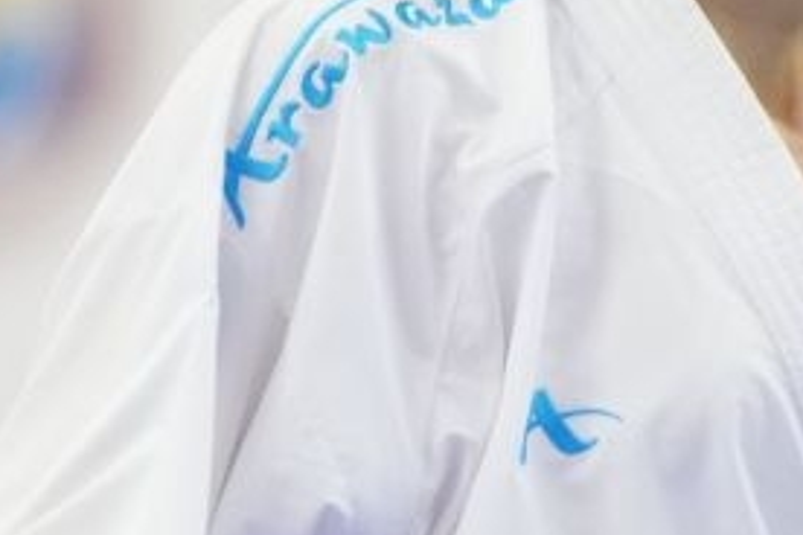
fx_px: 29084
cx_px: 305
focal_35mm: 1304
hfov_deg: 1.6
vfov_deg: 1.1
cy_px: 372
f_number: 2.8
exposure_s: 1/1000
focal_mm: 200
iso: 3200
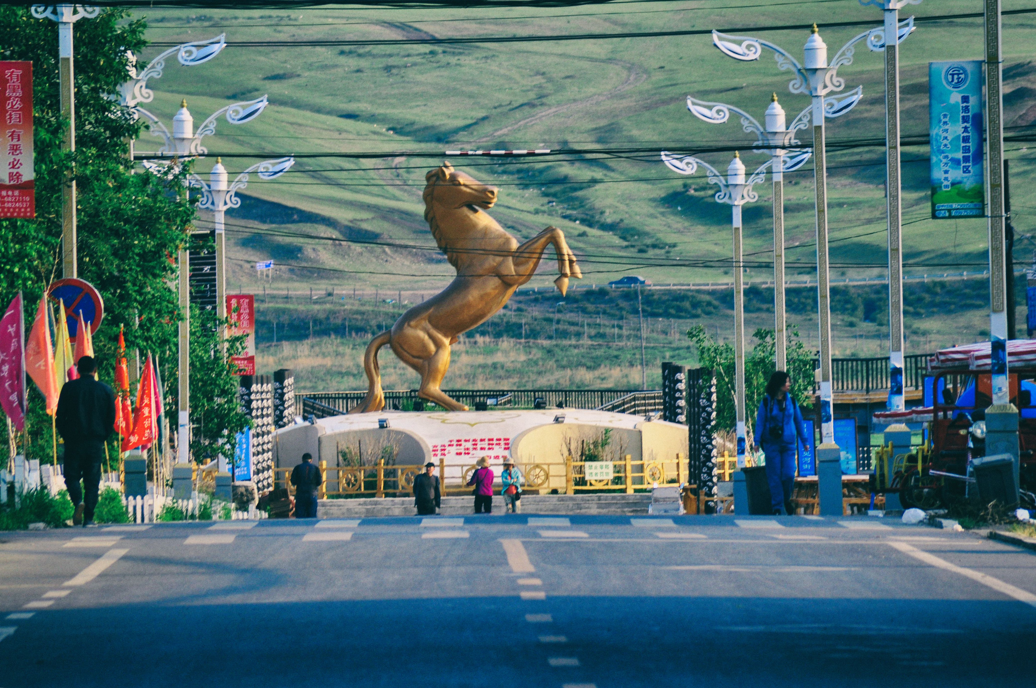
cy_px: 344
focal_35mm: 450
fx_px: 12935
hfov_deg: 4.6
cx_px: 518
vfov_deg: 3.0
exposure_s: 1/250
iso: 250
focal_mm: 300
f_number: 10
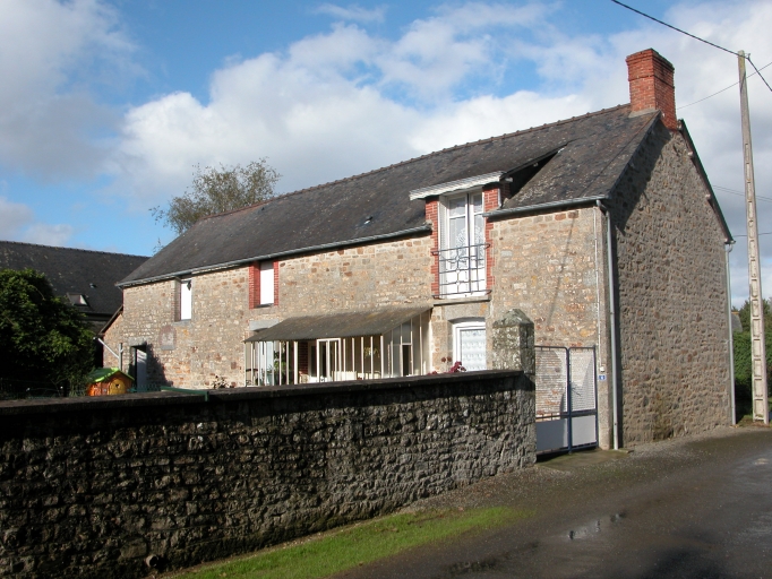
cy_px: 290
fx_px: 803
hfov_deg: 51.3
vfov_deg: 39.7
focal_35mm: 36
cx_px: 386
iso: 100
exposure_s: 1/289
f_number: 7.1
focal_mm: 9.2
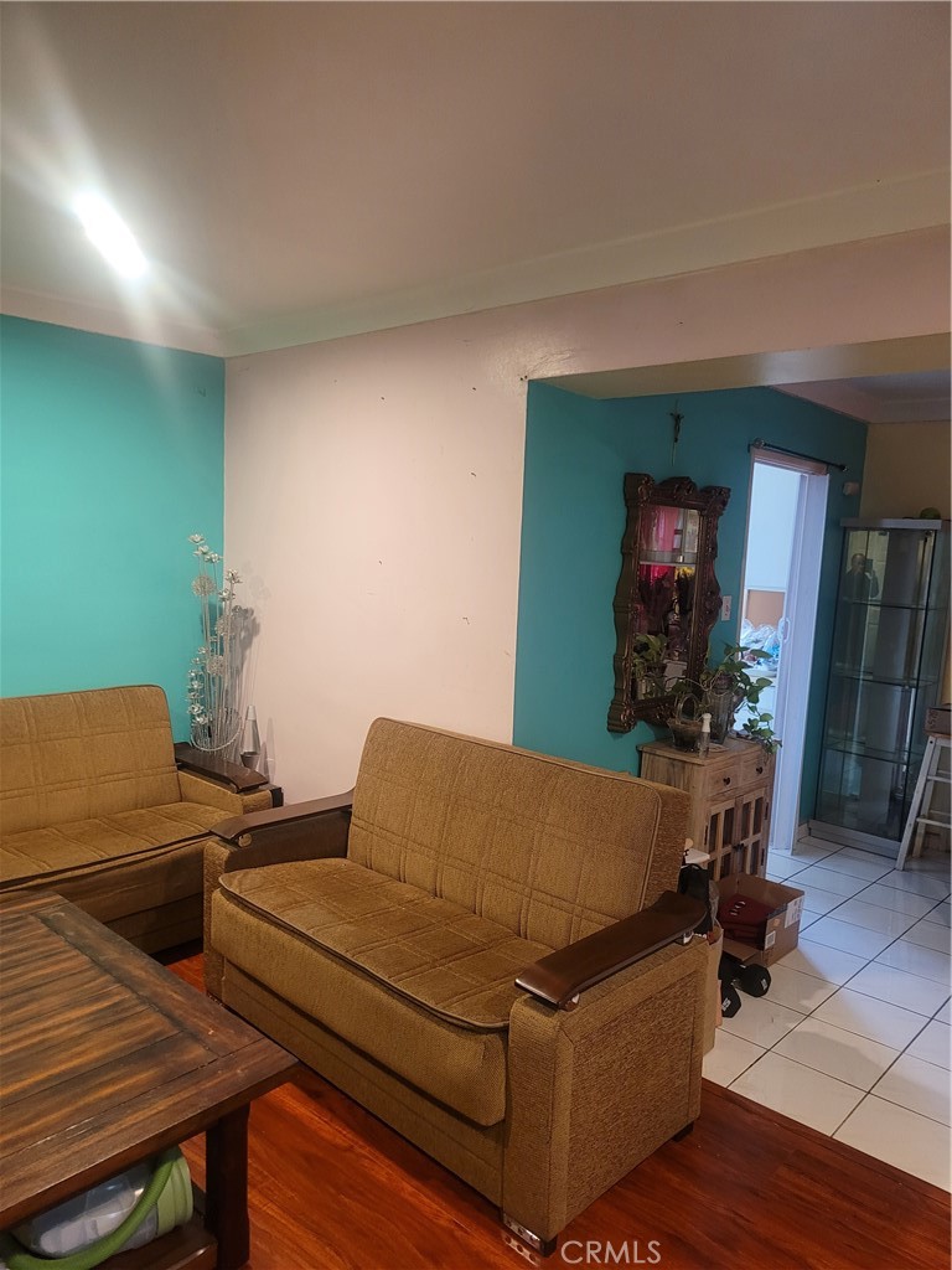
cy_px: 635
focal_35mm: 26
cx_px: 476
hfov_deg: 53.1
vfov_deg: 67.3
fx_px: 953
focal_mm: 5
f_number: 1.8
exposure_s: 1/40
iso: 400
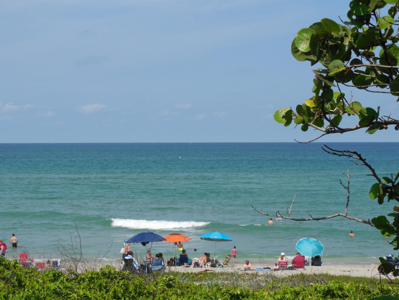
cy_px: 150
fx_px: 818
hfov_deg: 27.4
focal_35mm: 71
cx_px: 200
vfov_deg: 20.7
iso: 125
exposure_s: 1/1250
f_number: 4.4
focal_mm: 12.6
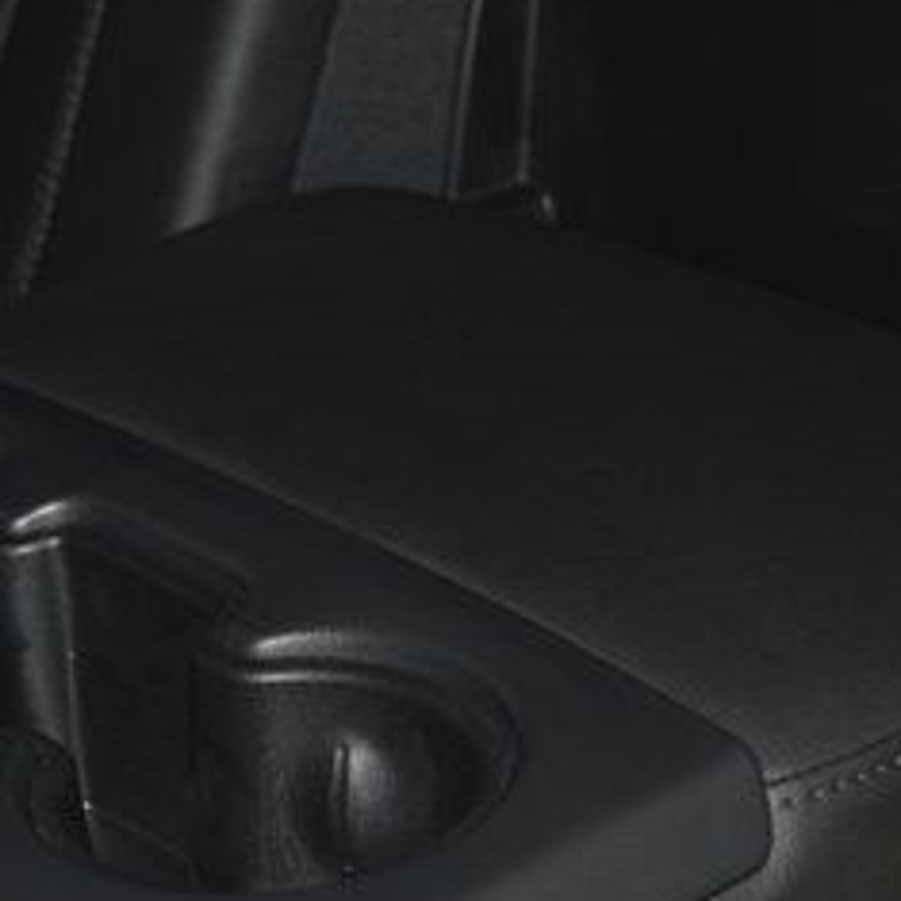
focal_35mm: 118
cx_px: 215
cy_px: 669
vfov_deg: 14.7
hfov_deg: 14.7
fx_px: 3475
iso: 1100
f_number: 4
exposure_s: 1/125
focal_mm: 34
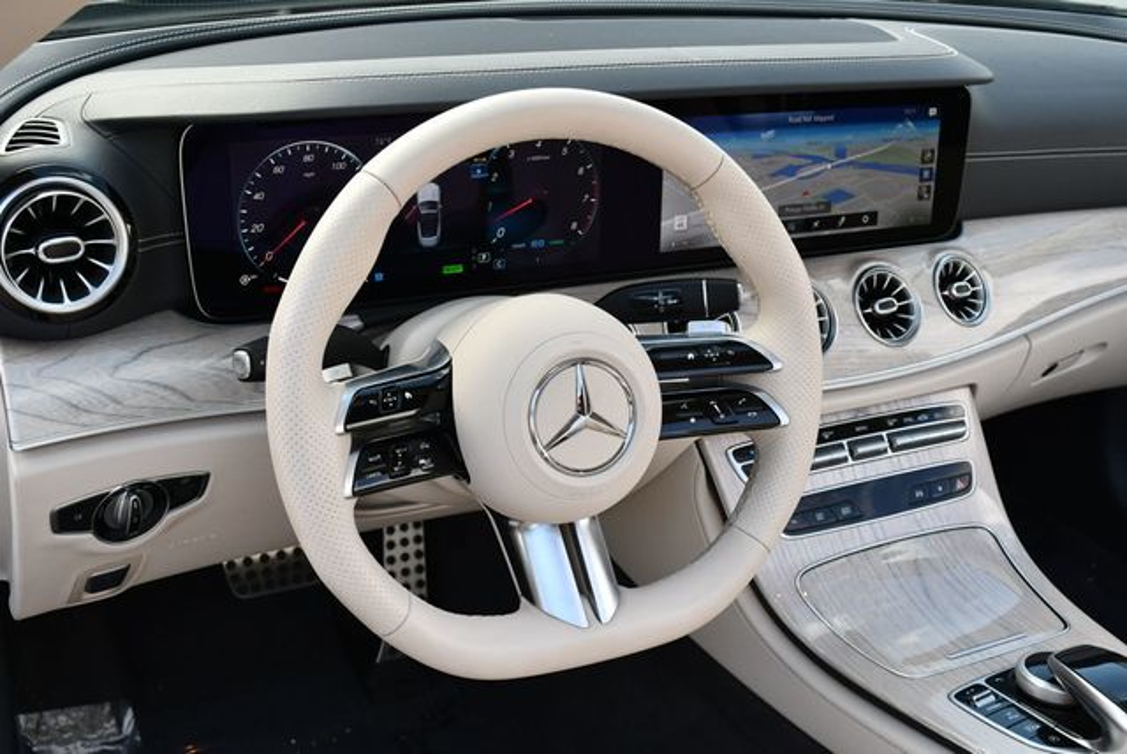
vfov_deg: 30.6
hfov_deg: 44.5
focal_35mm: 44
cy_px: 377
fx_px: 1379
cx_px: 564
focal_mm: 22
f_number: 5.6
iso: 320
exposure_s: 1/250
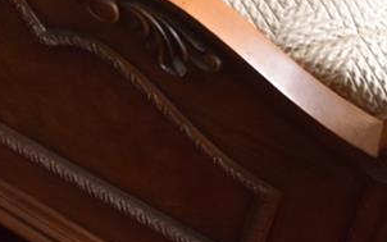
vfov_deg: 12.8
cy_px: -319
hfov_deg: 22.1
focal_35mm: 81
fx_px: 855
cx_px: -156
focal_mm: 10
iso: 800
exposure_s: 1/60
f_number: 4
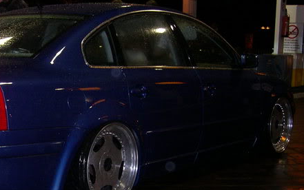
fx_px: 605
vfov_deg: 17.7
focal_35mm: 73
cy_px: 156
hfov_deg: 27.4
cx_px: 45
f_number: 2.8
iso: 254
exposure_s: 1/60
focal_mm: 8
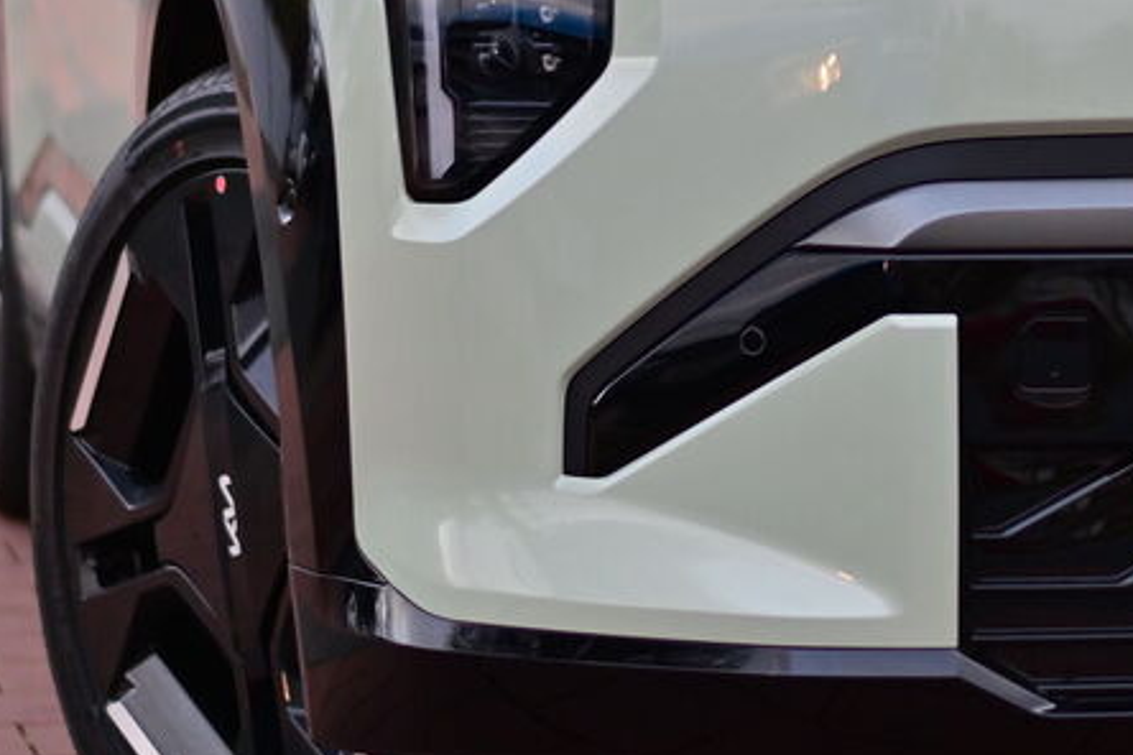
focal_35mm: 162
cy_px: 56
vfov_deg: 8.4
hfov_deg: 12.6
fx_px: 5098
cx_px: 842
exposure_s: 1/1250
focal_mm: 50
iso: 400
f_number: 2
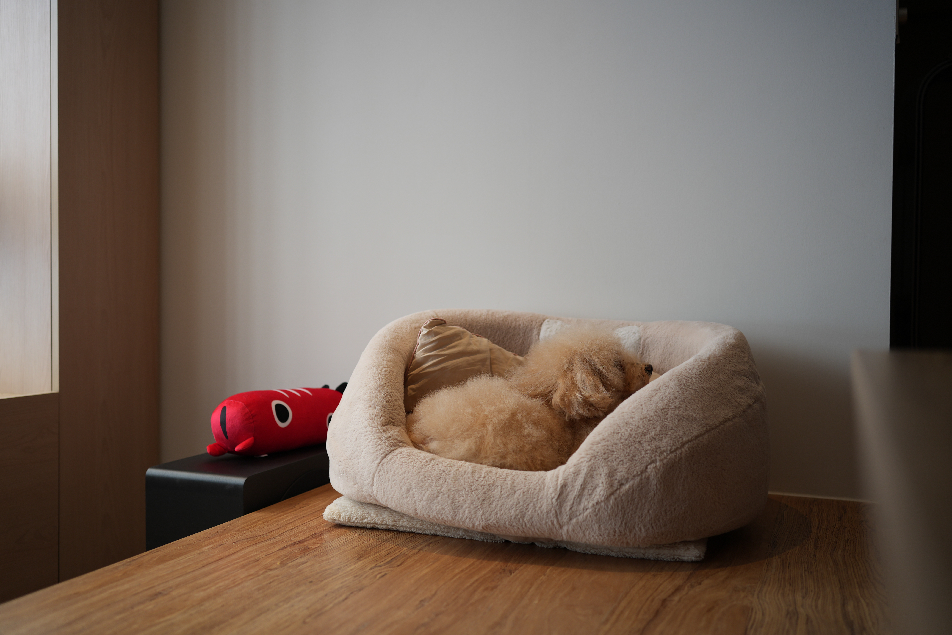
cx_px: 476
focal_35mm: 35
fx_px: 925
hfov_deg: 54.4
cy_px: 318
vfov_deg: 37.9
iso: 100
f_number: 2.5
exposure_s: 1/160
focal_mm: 35
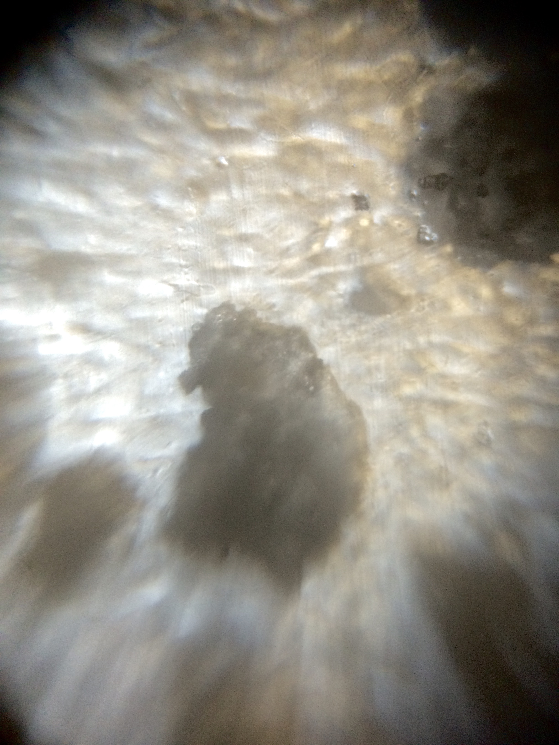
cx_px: 280
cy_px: 372
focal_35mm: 29
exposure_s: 1/30
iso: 125
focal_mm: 4.15
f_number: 2.2
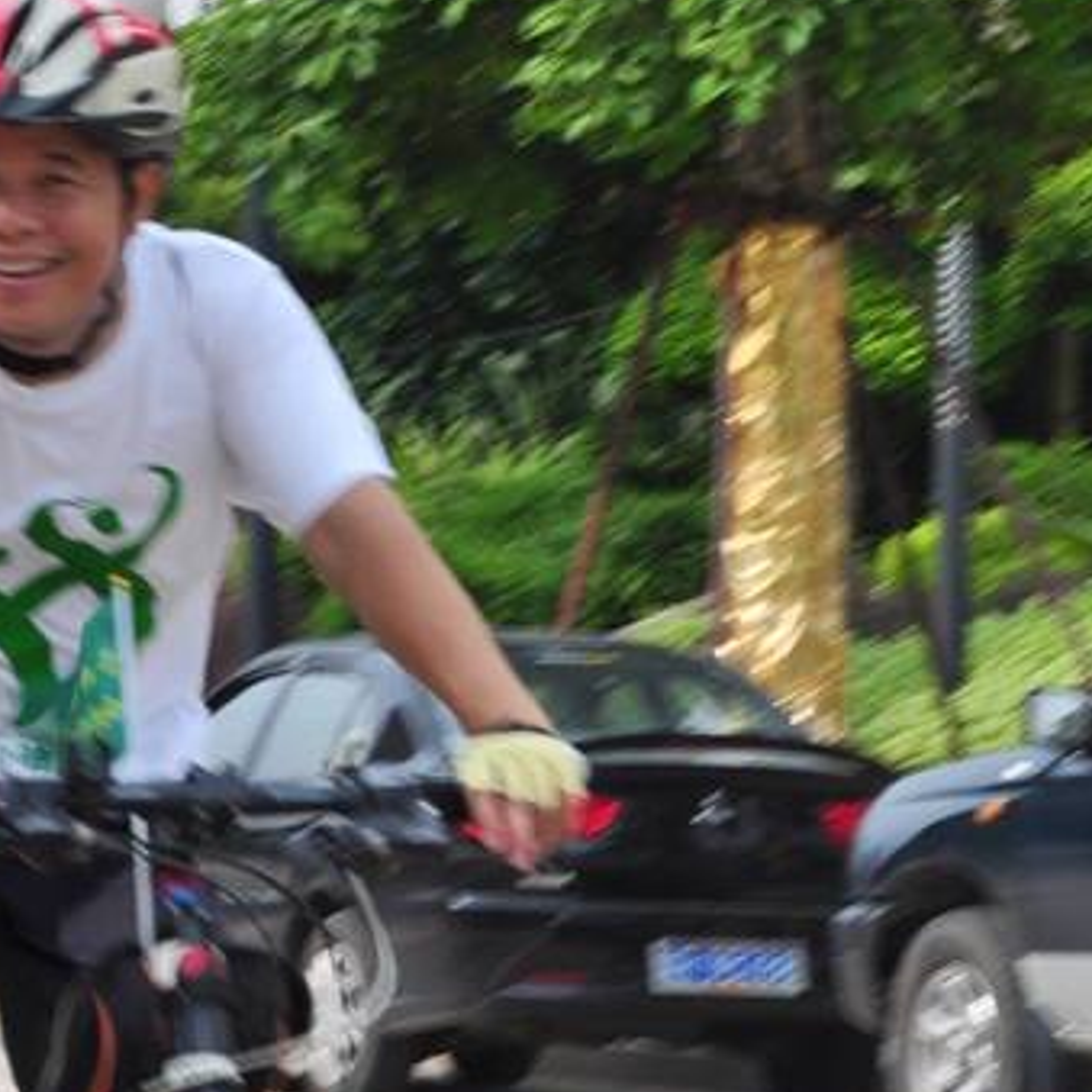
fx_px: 9101
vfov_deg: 6.9
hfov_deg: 6.9
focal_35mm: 255
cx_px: 174
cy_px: 292
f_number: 20
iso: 200
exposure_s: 1/60
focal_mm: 85
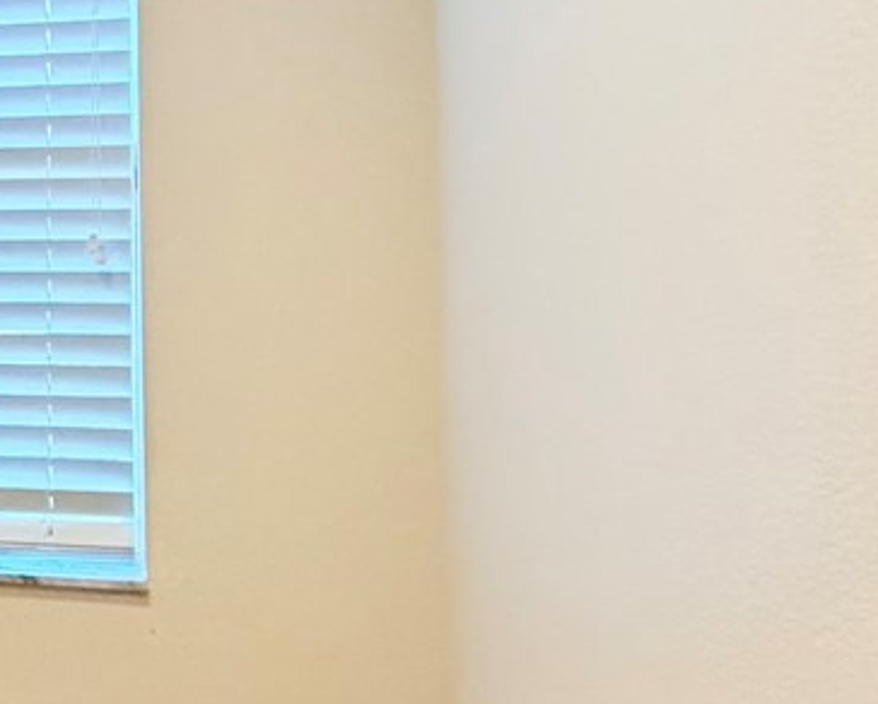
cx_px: -304
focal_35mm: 60
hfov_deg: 26.1
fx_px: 1561
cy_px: 217
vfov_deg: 25.3
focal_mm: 2.22
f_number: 2.2
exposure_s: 1/120
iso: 250
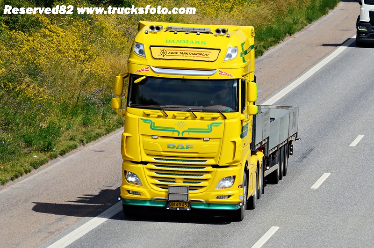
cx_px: 187
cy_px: 124
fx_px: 3266
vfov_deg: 4.3
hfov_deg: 6.6
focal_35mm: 315
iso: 640
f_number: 10
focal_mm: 210
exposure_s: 1/2000
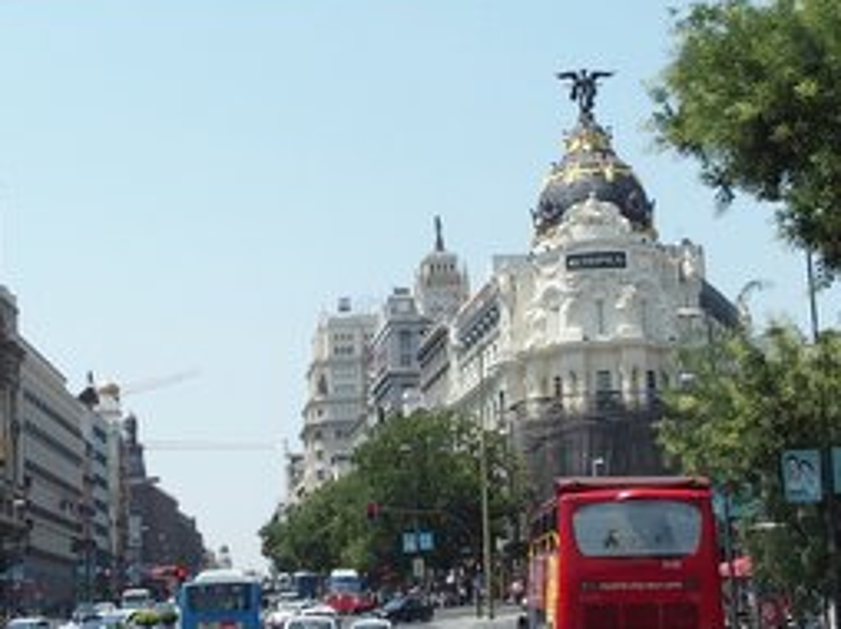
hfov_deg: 36.2
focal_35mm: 53
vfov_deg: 27.1
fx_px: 1286
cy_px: 463
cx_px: 420
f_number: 3.5
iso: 100
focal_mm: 6
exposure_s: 1/640
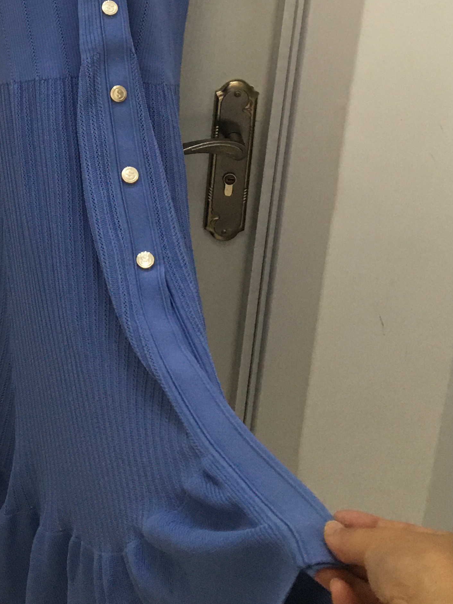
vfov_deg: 29.2
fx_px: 1082
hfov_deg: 23.2
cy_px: -2
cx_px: 64
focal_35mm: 62
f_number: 2.2
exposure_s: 1/17
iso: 100
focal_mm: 4.15
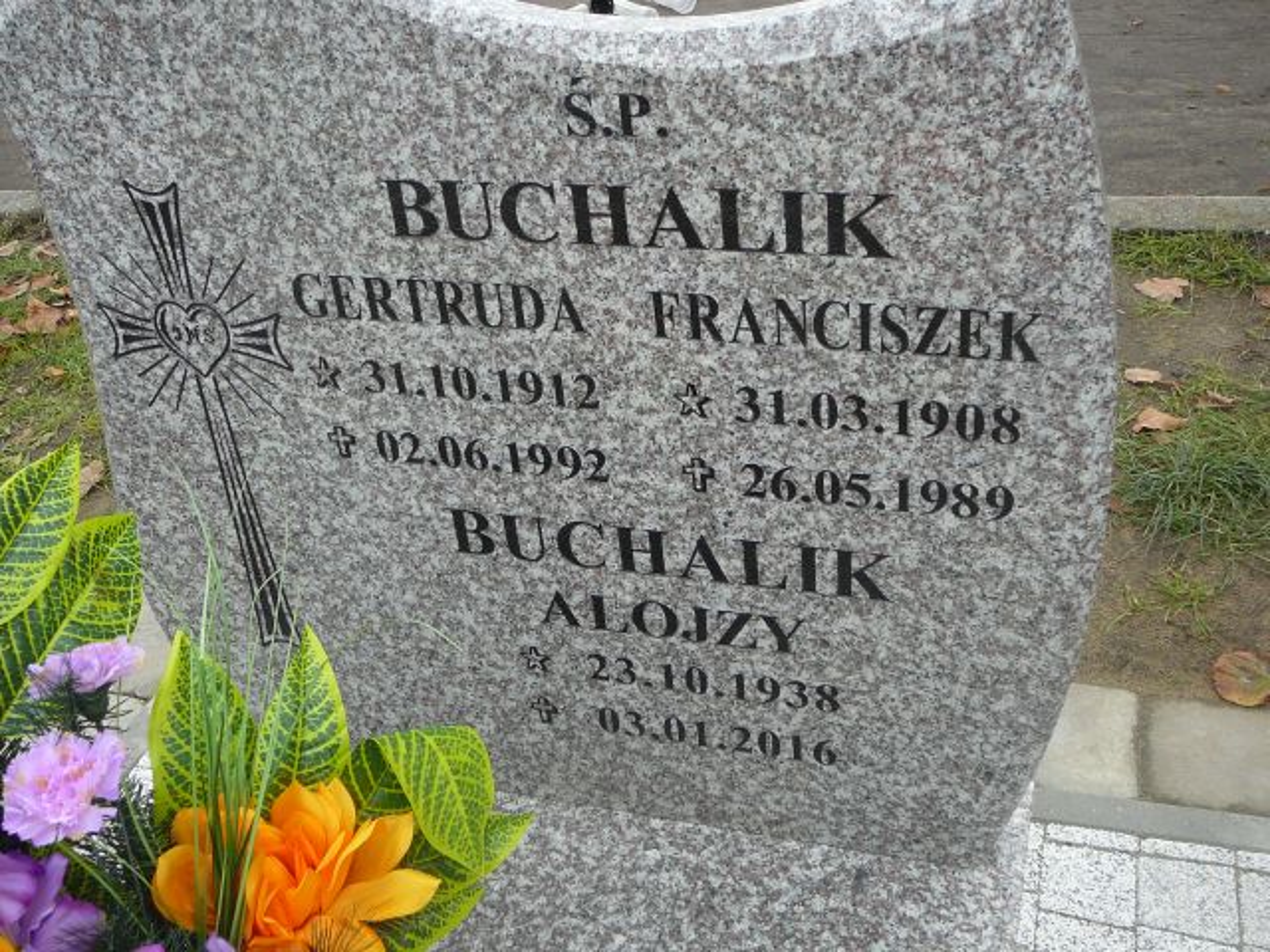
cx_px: 635
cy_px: 476
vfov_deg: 36.8
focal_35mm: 39
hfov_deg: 47.9
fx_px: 1431
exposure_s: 1/160
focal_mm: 5.8
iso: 80
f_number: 3
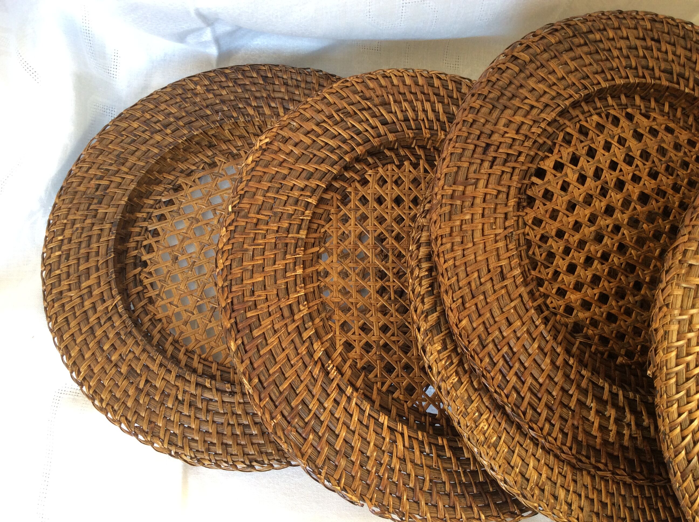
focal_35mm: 32
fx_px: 645
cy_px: 261
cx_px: 350
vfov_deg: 44.1
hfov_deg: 56.9
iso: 50
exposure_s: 1/25
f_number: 2.4
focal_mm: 3.3
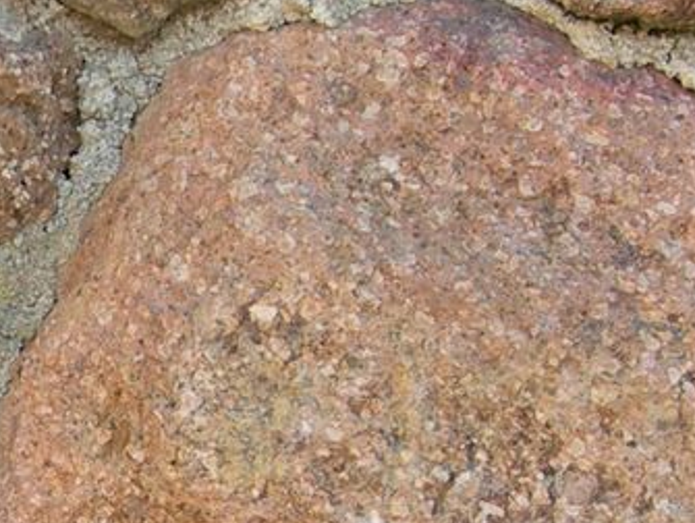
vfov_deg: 8.5
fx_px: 3497
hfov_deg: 11.0
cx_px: -249
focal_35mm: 174
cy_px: 496
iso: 50
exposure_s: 1/134
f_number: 2.8
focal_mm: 7.8
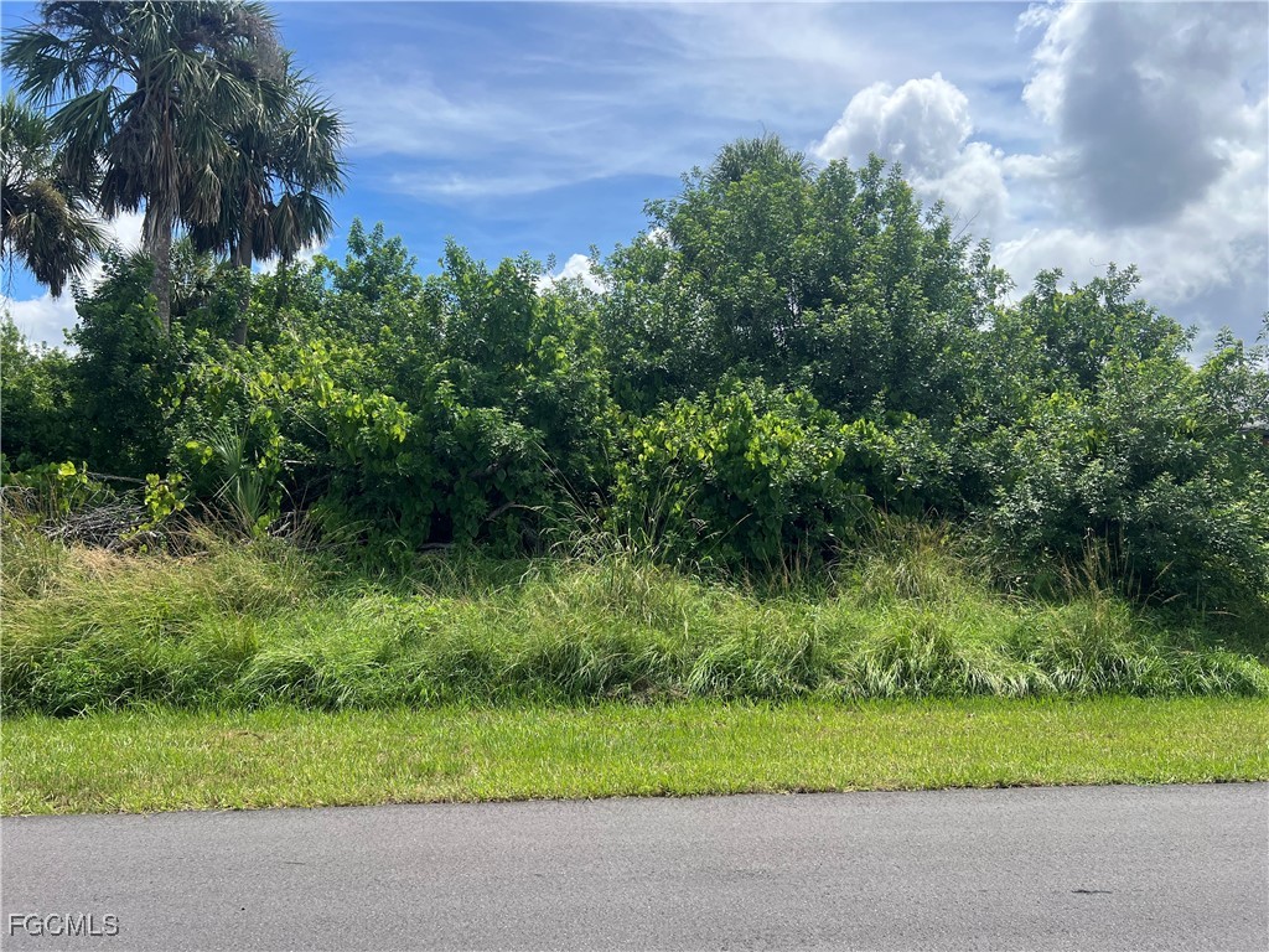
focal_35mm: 26
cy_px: 476
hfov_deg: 67.3
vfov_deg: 53.1
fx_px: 953
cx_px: 634
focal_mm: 5.7
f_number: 1.5
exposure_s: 1/3165
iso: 50
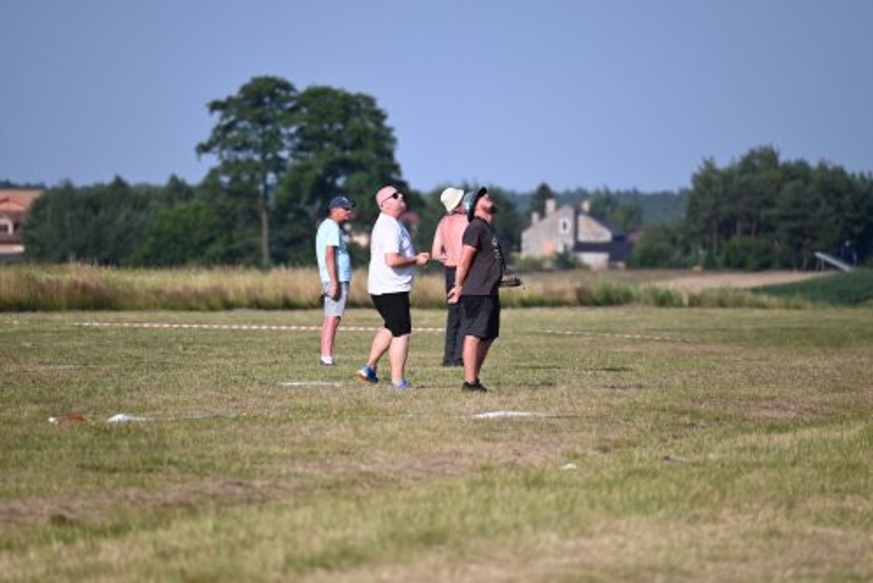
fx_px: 9705
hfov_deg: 5.2
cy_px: 292
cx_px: 436
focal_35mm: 400
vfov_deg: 3.4
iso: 320
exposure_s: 1/1250
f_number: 6.3
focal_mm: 400
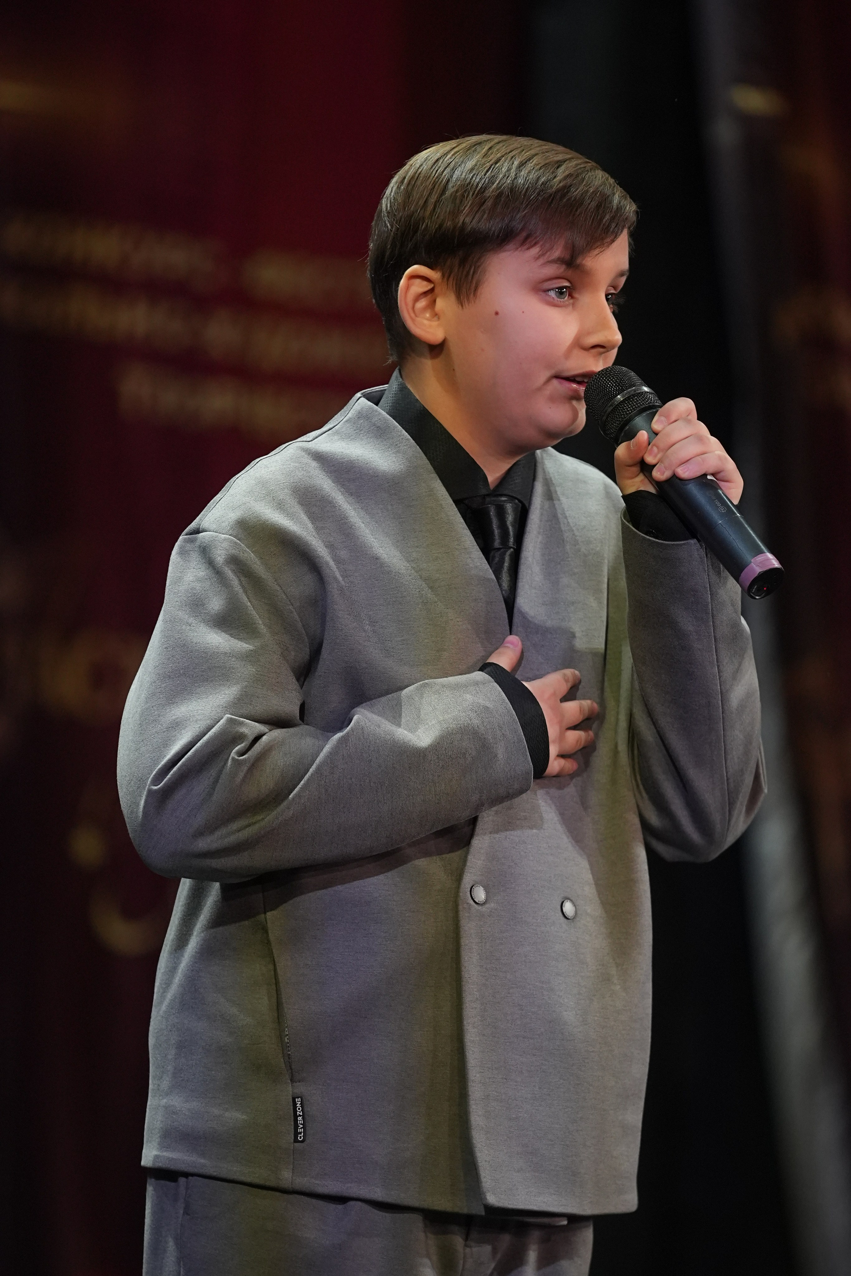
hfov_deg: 4.6
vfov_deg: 6.9
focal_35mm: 300
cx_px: 426
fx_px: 10637
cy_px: 638
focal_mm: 200
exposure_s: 1/400
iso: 1600
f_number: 2.8
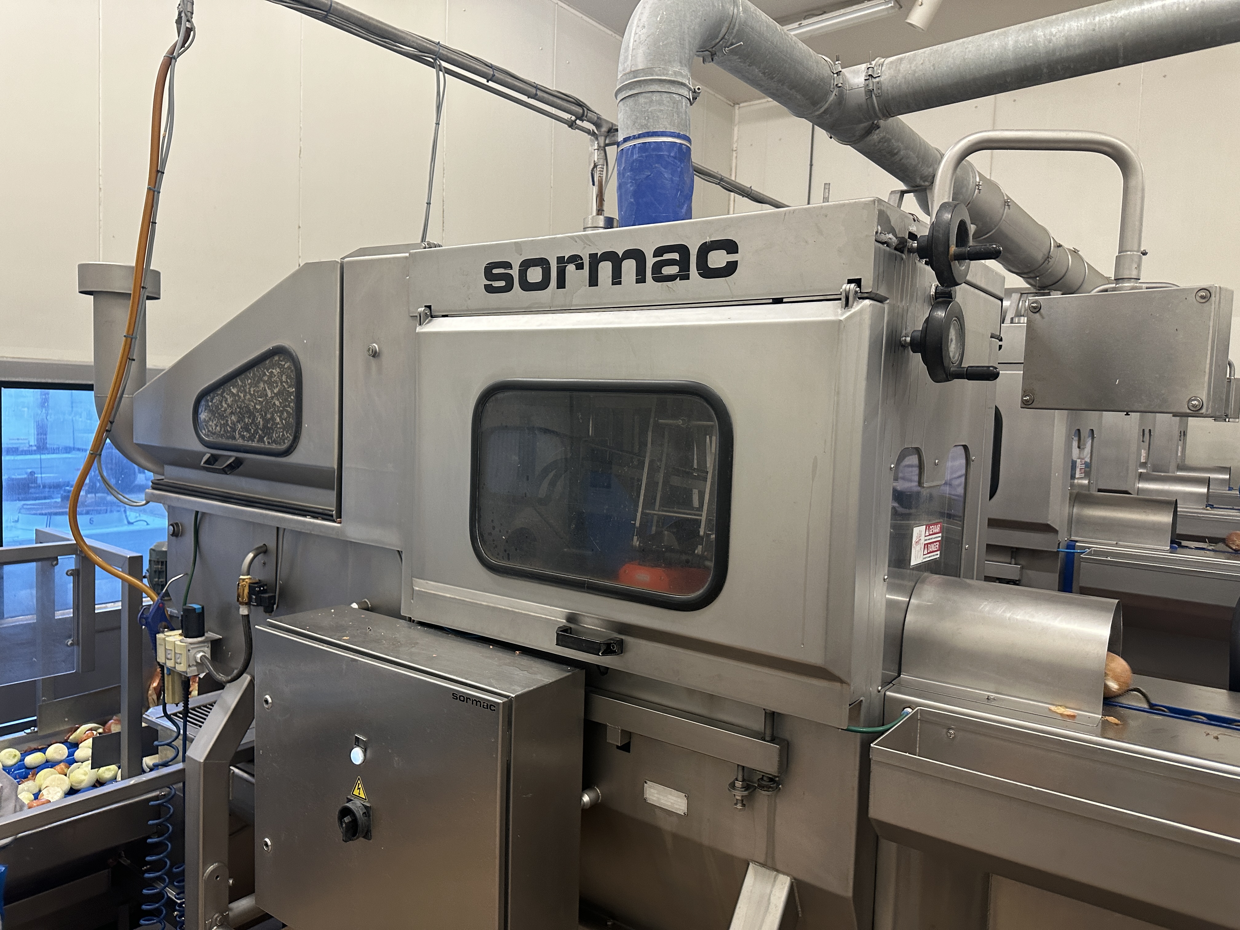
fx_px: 860
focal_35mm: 24
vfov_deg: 56.8
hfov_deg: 71.6
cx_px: 620
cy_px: 465
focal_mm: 6.86
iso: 250
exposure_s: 1/50
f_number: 1.78
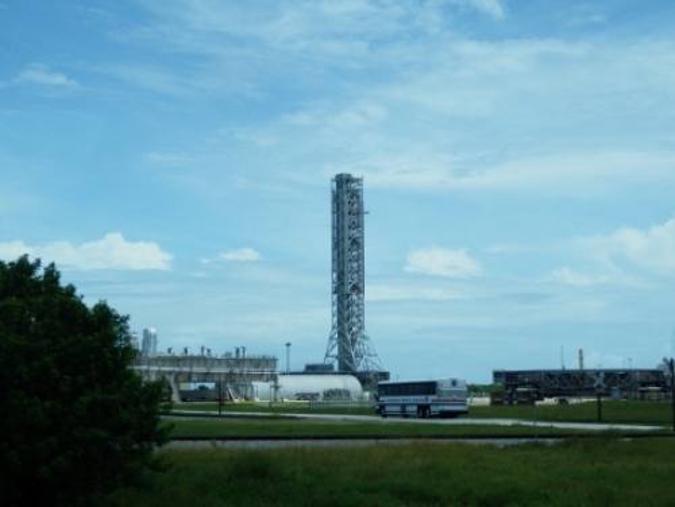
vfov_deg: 24.5
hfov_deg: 32.2
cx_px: 338
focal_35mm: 60
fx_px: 1171
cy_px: 254
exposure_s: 1/400
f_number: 4.2
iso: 80
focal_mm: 10.8
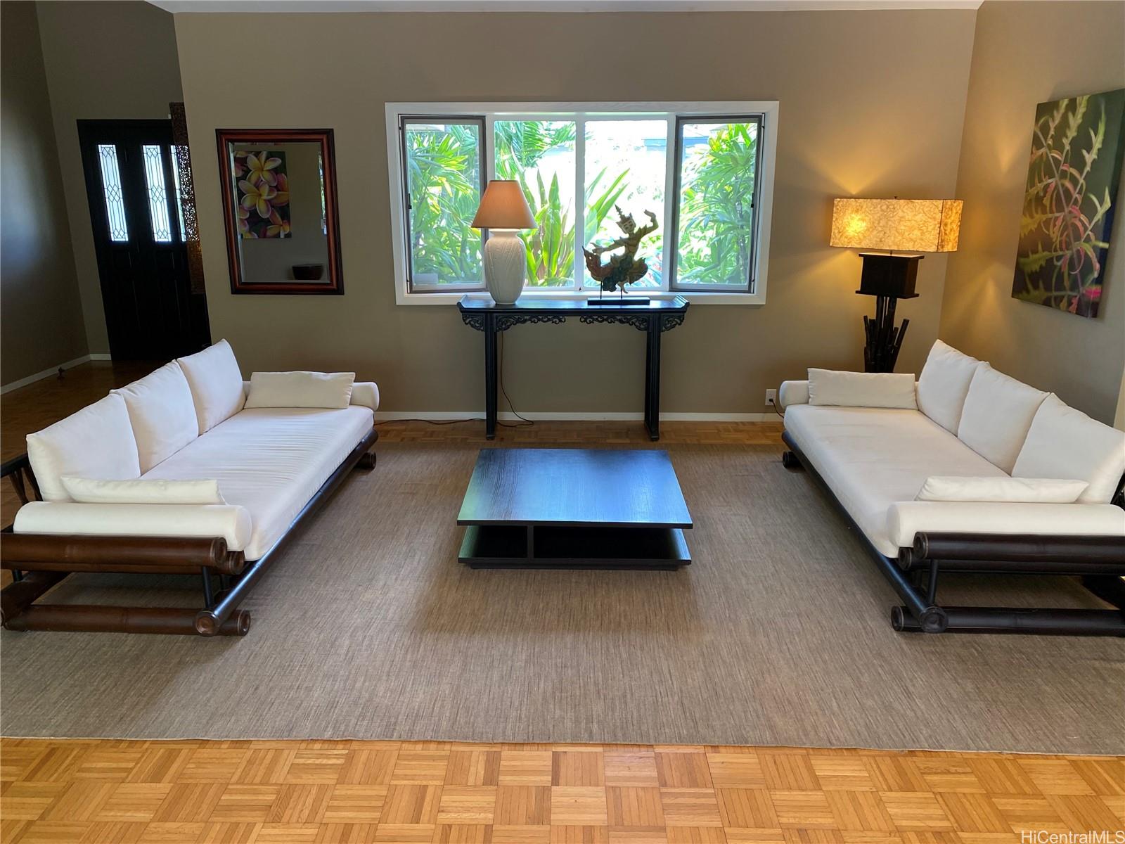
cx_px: 562
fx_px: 845
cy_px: 422
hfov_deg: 67.3
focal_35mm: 26
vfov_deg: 53.1
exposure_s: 1/120
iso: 125
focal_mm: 4.25
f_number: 1.8
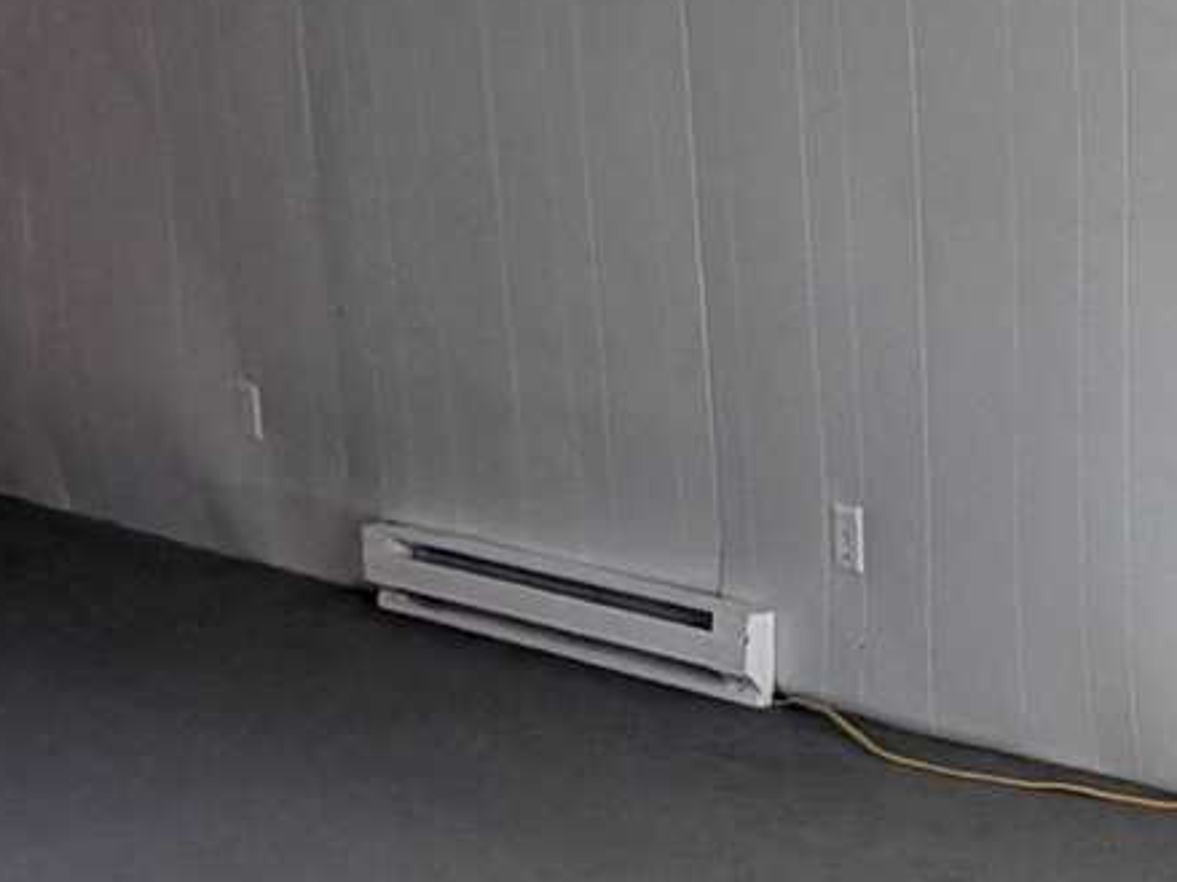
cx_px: 1228
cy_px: 970
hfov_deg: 19.4
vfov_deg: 14.7
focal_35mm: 98
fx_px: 3331
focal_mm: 2.22
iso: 160
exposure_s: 1/120
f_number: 2.2
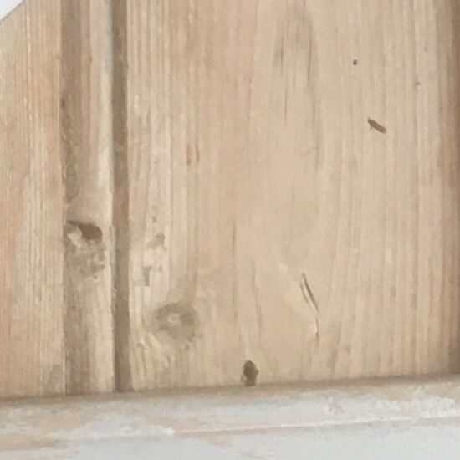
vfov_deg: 9.3
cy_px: 294
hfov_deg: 8.8
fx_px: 2826
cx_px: -475
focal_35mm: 188
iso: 100
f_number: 2.2
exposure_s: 1/33
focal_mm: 4.15
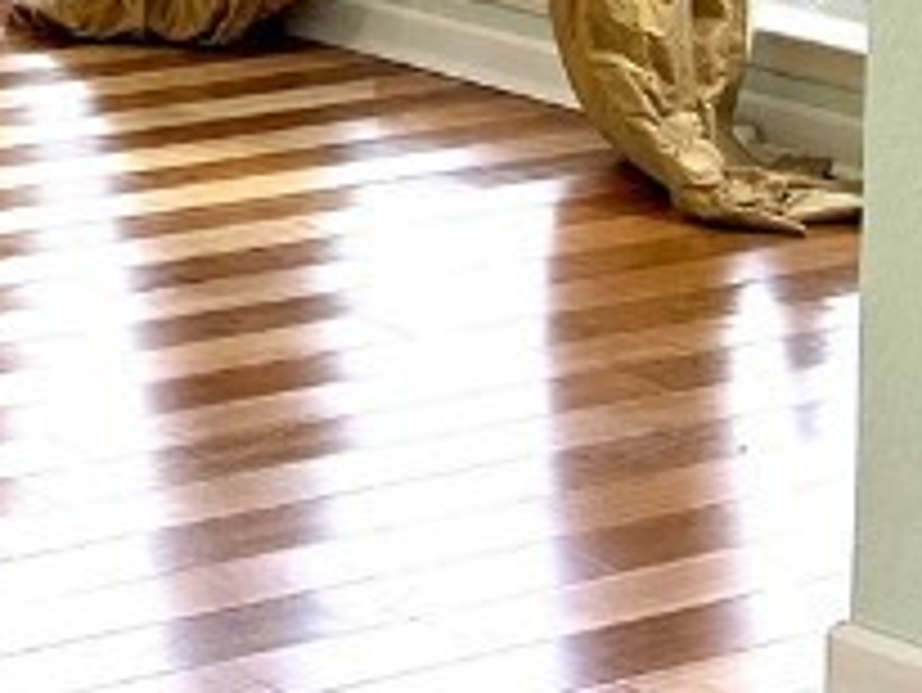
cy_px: -558
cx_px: -922
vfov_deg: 10.7
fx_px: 3465
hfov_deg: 13.1
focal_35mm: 130
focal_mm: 5.7
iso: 50
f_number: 1.5
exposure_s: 1/120
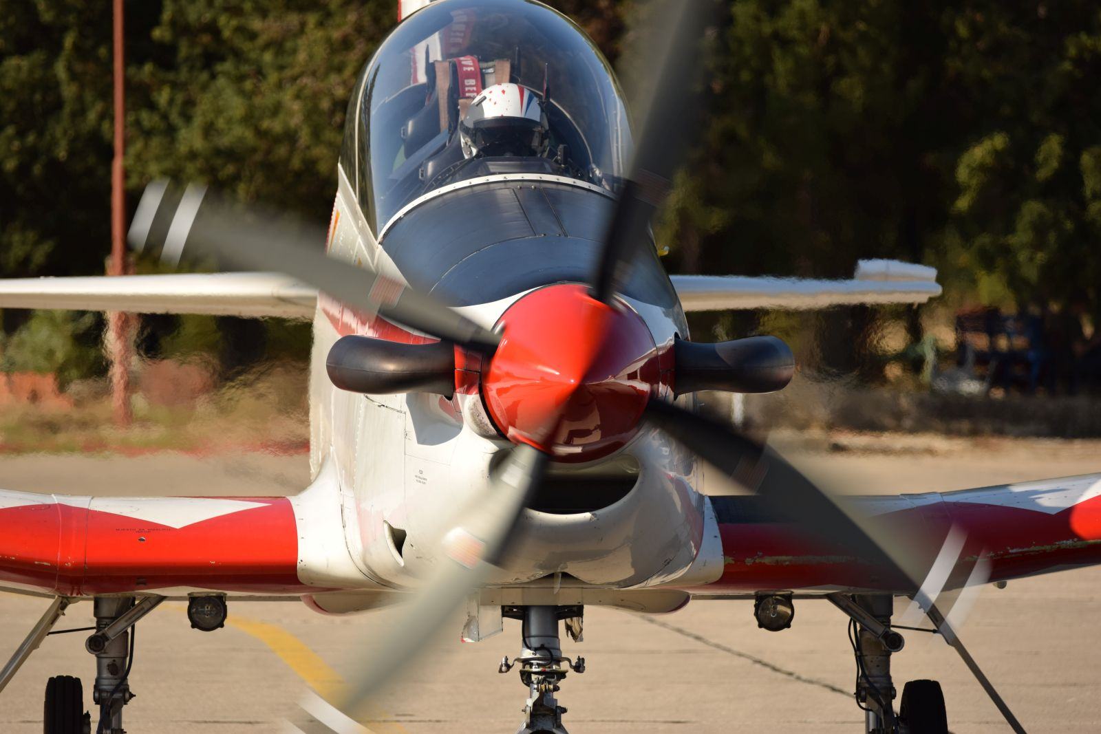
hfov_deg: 6.0
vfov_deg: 4.0
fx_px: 10551
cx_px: 550
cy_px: 367
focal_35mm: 345
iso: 100
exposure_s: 1/800
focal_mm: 230
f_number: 5.6
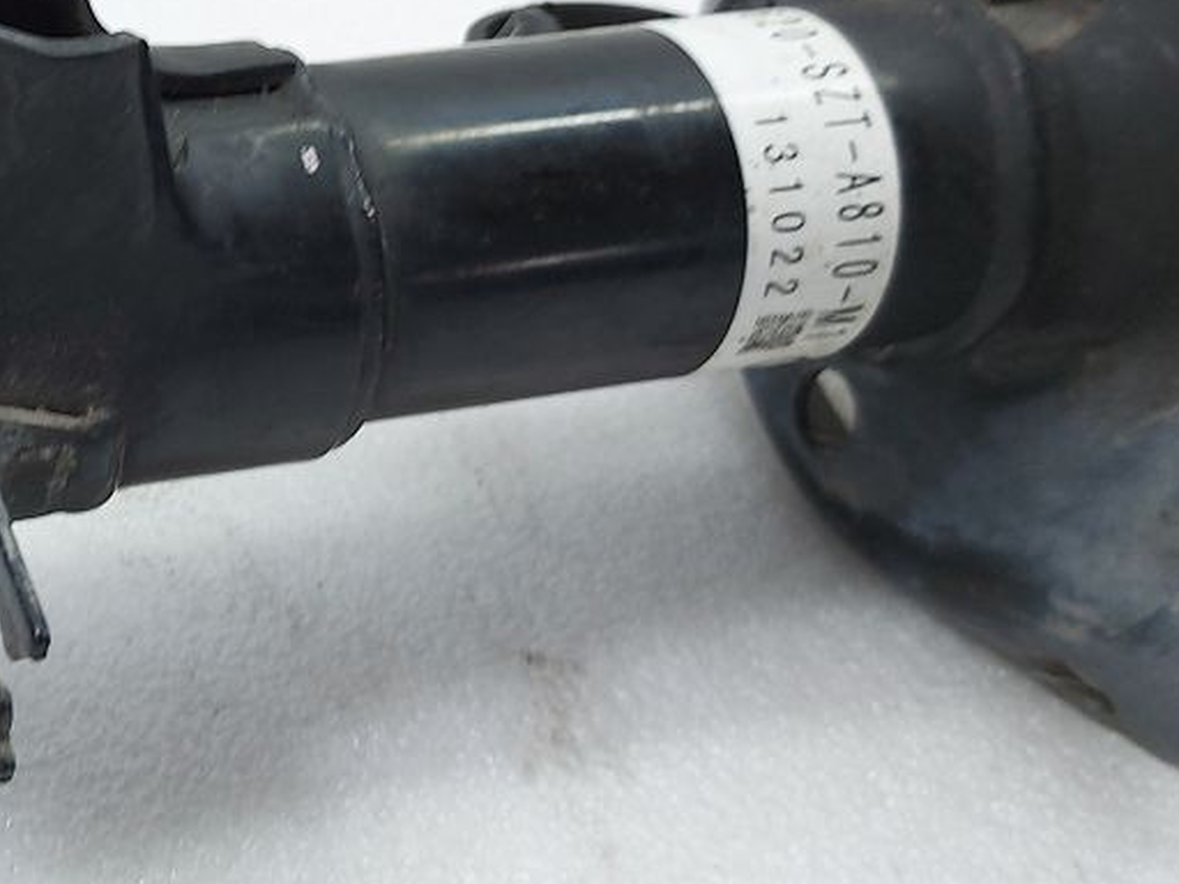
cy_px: 205
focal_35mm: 65
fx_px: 2214
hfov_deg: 28.0
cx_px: -10
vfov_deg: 22.3
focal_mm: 5.23
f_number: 1.8
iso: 64
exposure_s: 1/50
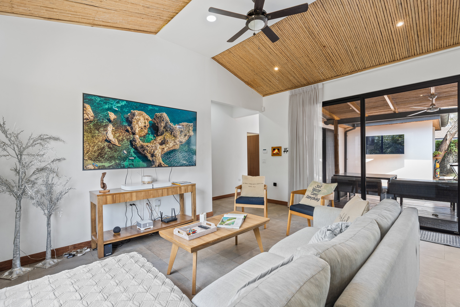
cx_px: 230
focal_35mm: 16
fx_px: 204
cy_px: 154
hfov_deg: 96.7
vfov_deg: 73.7
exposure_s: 1/15
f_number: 8
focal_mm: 16
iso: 250
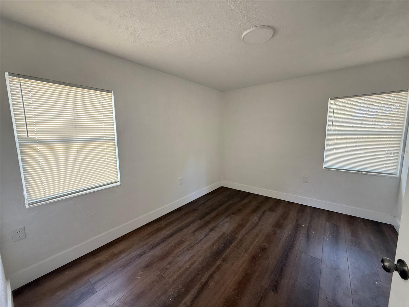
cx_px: 204
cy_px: 154
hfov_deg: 102.1
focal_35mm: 14
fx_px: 165
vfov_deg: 85.7
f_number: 2.2
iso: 250
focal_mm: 2.22
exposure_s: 1/99
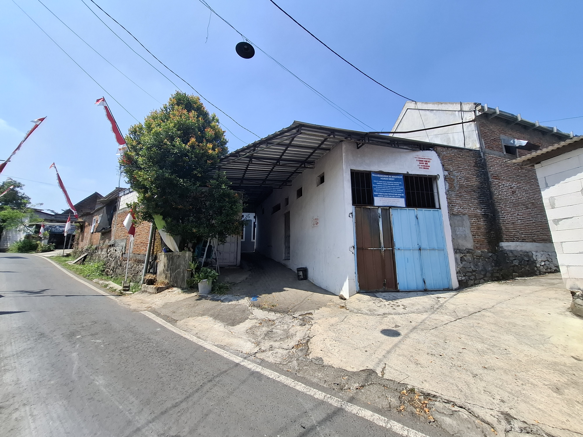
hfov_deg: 106.2
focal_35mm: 13
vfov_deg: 89.9
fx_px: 219
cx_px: 292
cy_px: 218
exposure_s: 1/1027
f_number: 2.2
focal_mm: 1.74
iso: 40
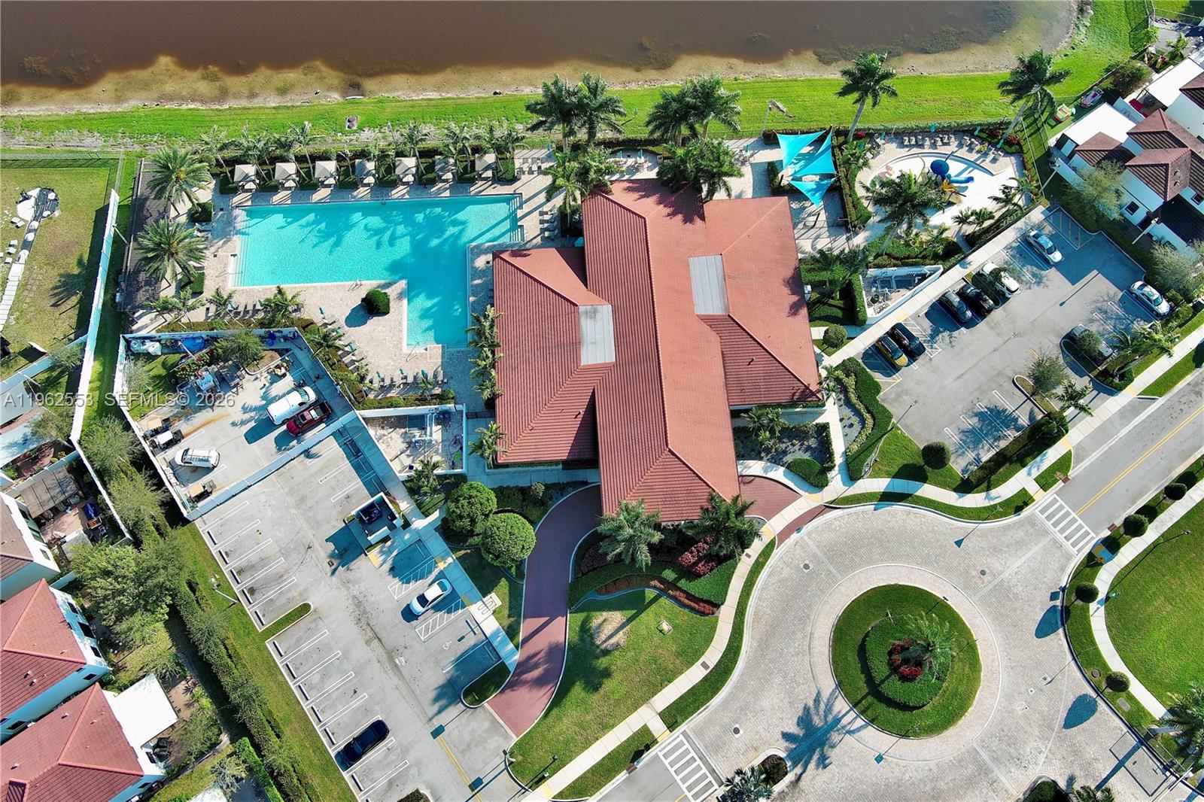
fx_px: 970
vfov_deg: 44.9
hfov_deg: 63.7
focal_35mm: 29
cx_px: 602
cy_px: 401
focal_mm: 10.57
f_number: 2.8
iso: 100
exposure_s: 1/637
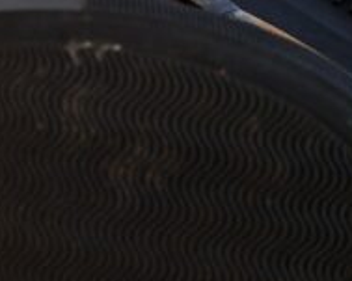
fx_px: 989
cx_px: -138
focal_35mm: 95
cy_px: -61
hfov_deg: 18.4
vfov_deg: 15.6
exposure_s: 1/25
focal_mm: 5.54
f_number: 1.8
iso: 500
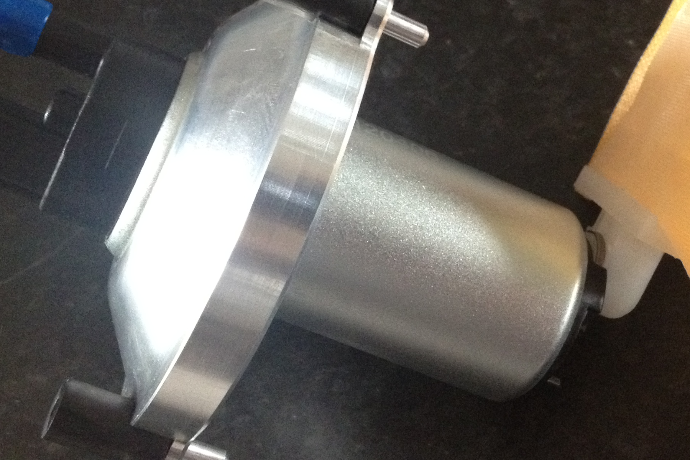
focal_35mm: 66
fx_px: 1265
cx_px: 428
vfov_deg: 20.5
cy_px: 144
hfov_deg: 30.4
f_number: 2.4
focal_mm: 4.28
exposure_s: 1/20
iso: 400
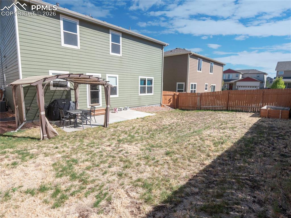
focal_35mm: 18
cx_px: 146
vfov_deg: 71.6
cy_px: 109
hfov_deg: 87.8
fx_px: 151
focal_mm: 9
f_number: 4
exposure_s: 1/5000
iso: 125
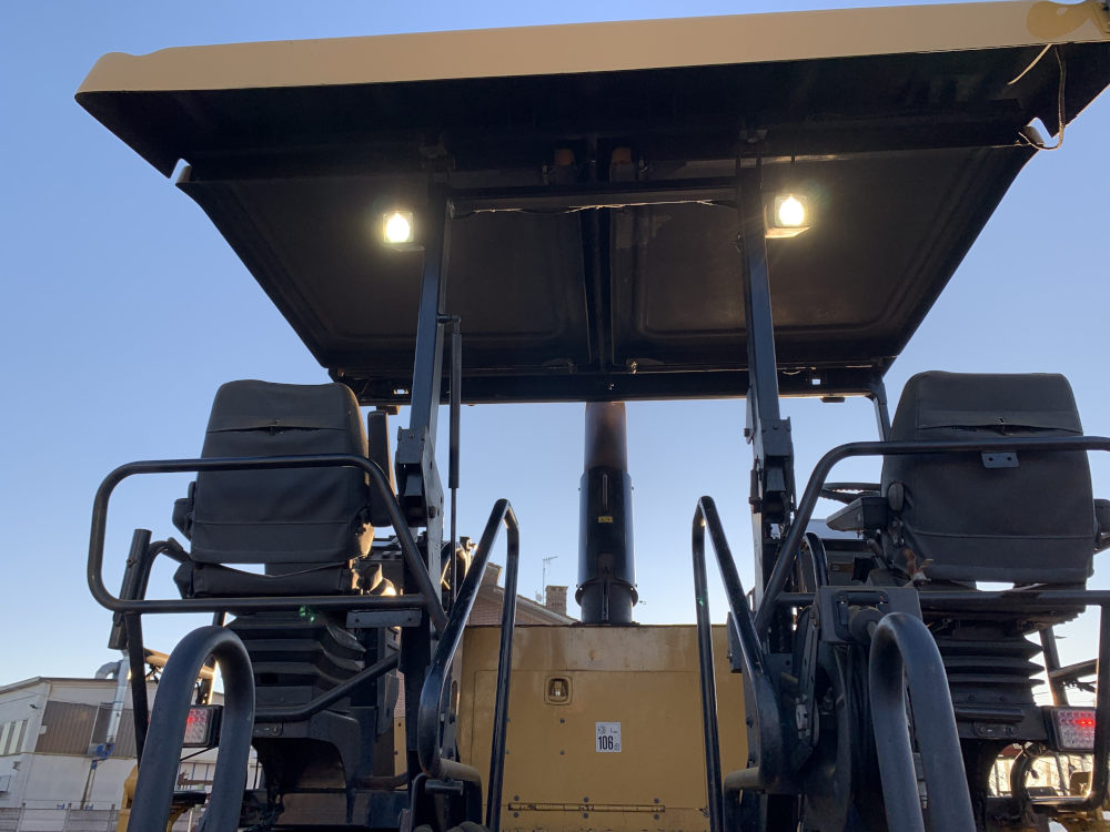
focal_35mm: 26
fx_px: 834
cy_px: 416
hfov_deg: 67.3
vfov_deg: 53.1
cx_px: 555
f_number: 1.8
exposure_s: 1/660
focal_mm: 4.25
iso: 25
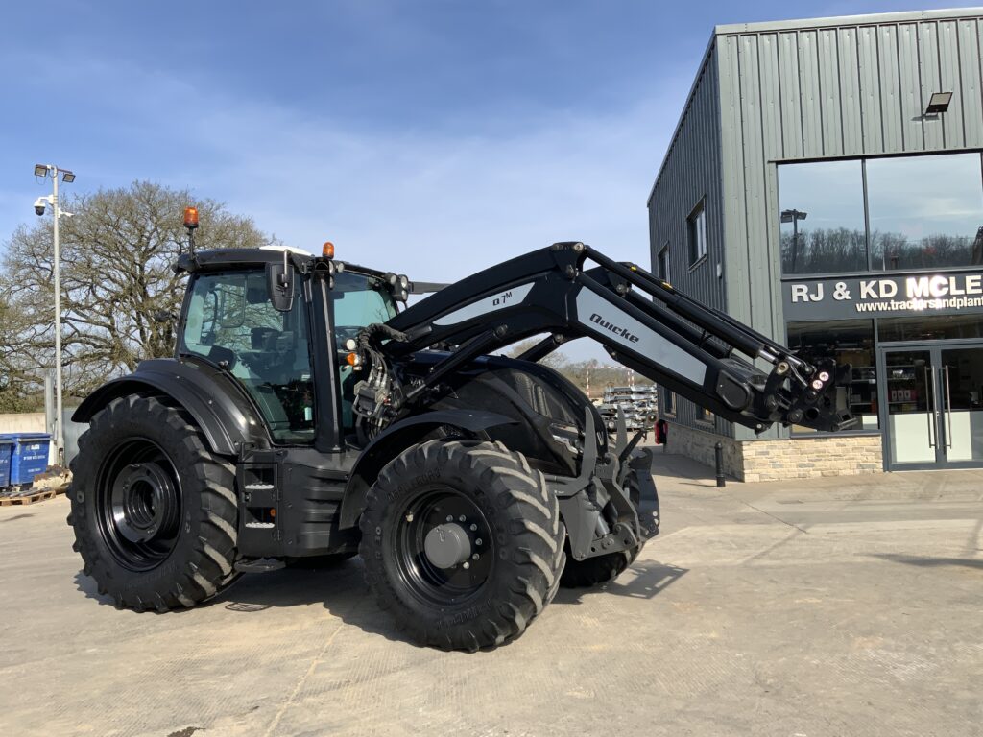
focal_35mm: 29
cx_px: 492
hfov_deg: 61.7
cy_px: 368
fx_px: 824
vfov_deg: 48.2
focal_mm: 3
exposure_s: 1/1848
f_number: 1.8
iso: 16
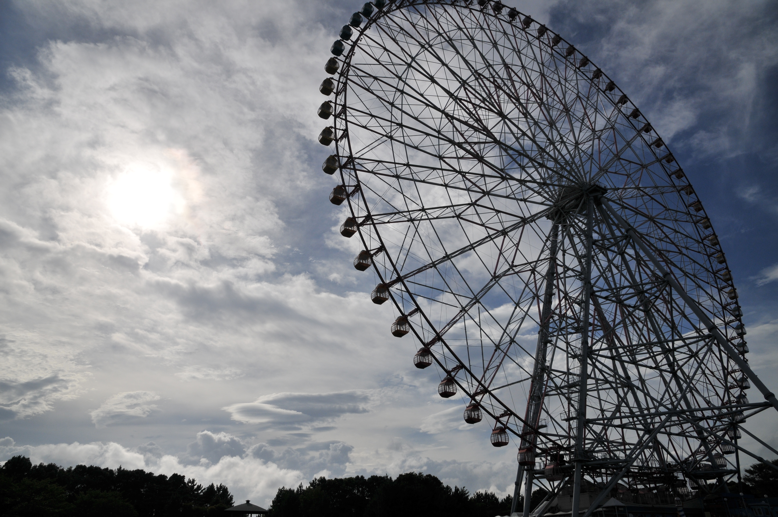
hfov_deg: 73.8
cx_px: 389
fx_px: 518
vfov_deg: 53.0
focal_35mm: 24
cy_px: 258
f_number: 5.6
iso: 200
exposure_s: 1/6400
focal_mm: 16
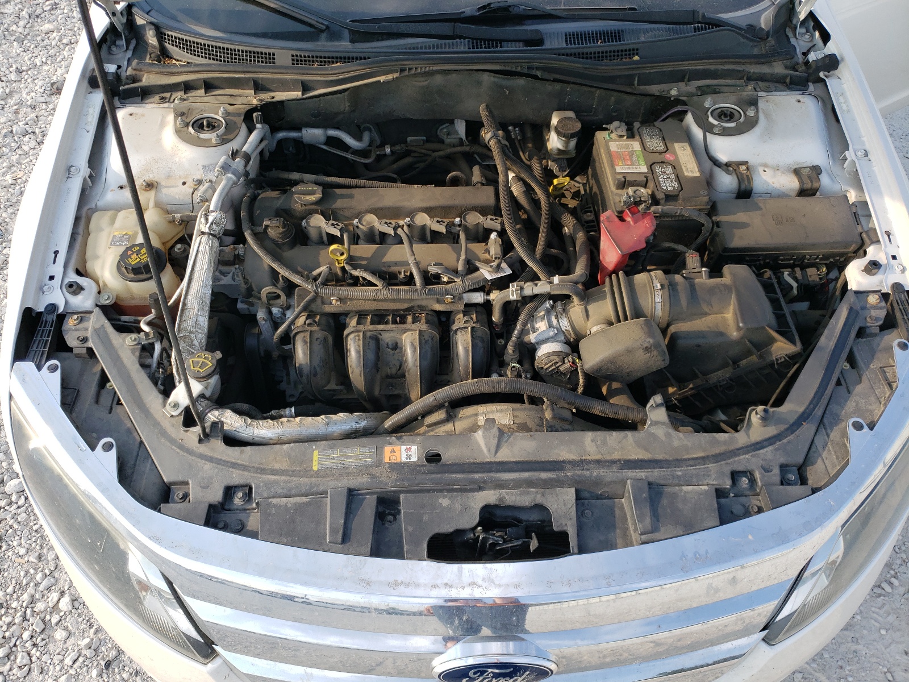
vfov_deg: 53.1
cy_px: 341
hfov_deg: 67.3
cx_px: 454
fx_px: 683
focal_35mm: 26
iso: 50
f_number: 1.5
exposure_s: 1/769
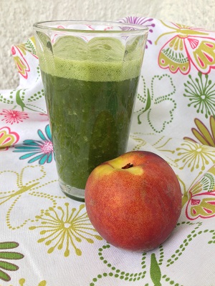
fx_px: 273
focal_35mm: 33
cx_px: 108
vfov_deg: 55.4
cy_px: 143
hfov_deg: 42.9
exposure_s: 1/181
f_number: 2.4
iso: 50
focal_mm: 4.12
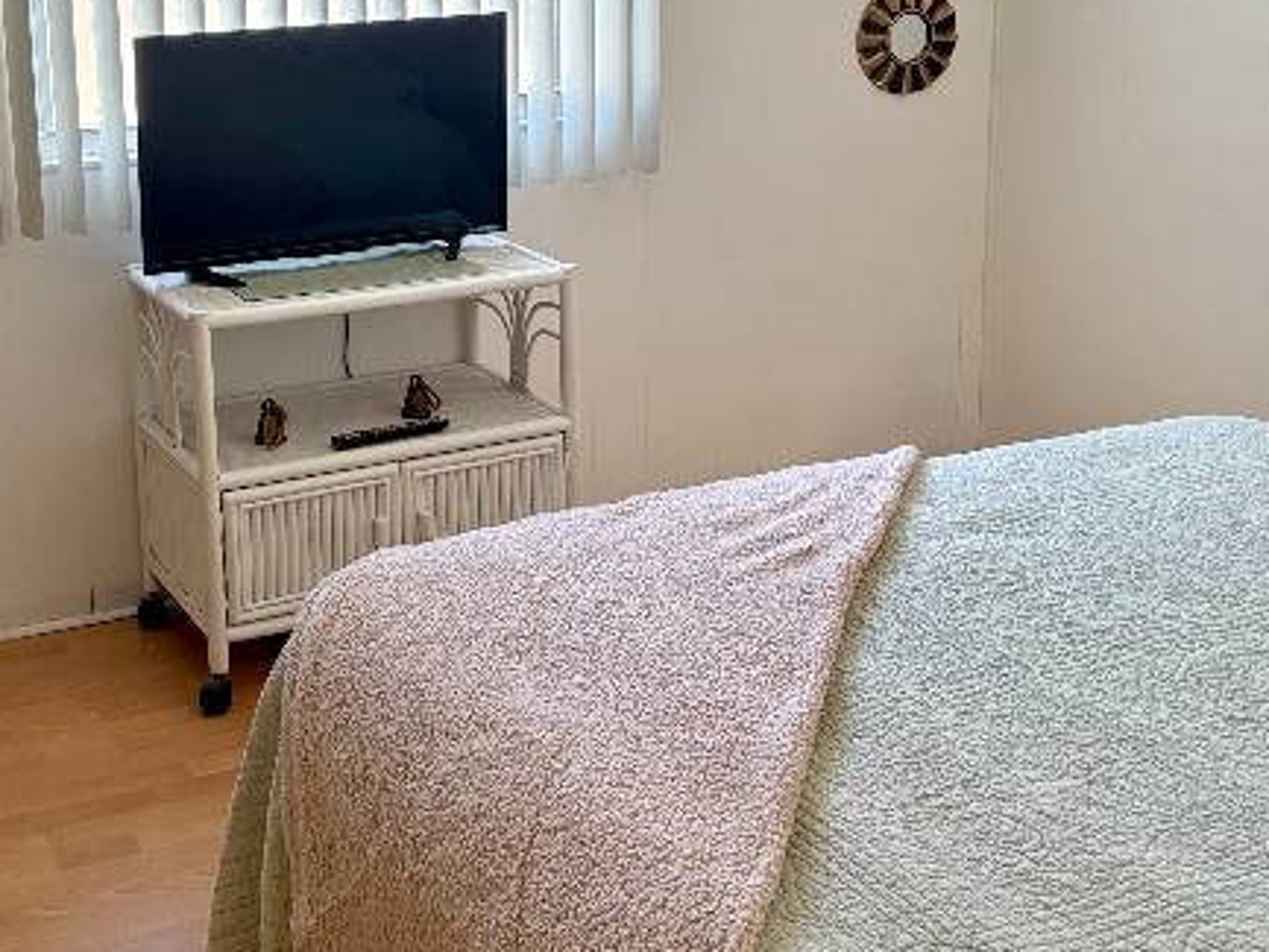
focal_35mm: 51
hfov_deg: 37.1
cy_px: 209
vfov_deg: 28.1
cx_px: 422
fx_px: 1870
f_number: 1.6
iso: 200
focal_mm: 5.96
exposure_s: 1/120
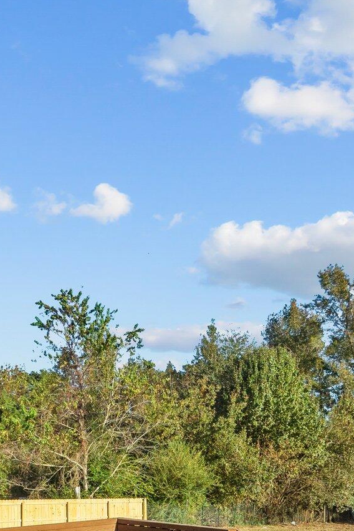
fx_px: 516
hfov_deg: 37.8
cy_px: 467
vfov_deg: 49.2
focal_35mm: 35
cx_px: 151
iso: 200
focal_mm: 7
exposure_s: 1/1000
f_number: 5.6
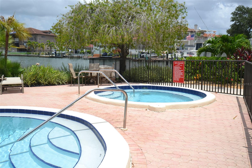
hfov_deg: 53.1
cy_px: 84
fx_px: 252
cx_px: 126
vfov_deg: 36.9
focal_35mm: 36
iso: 100
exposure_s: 1/250
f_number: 8
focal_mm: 24
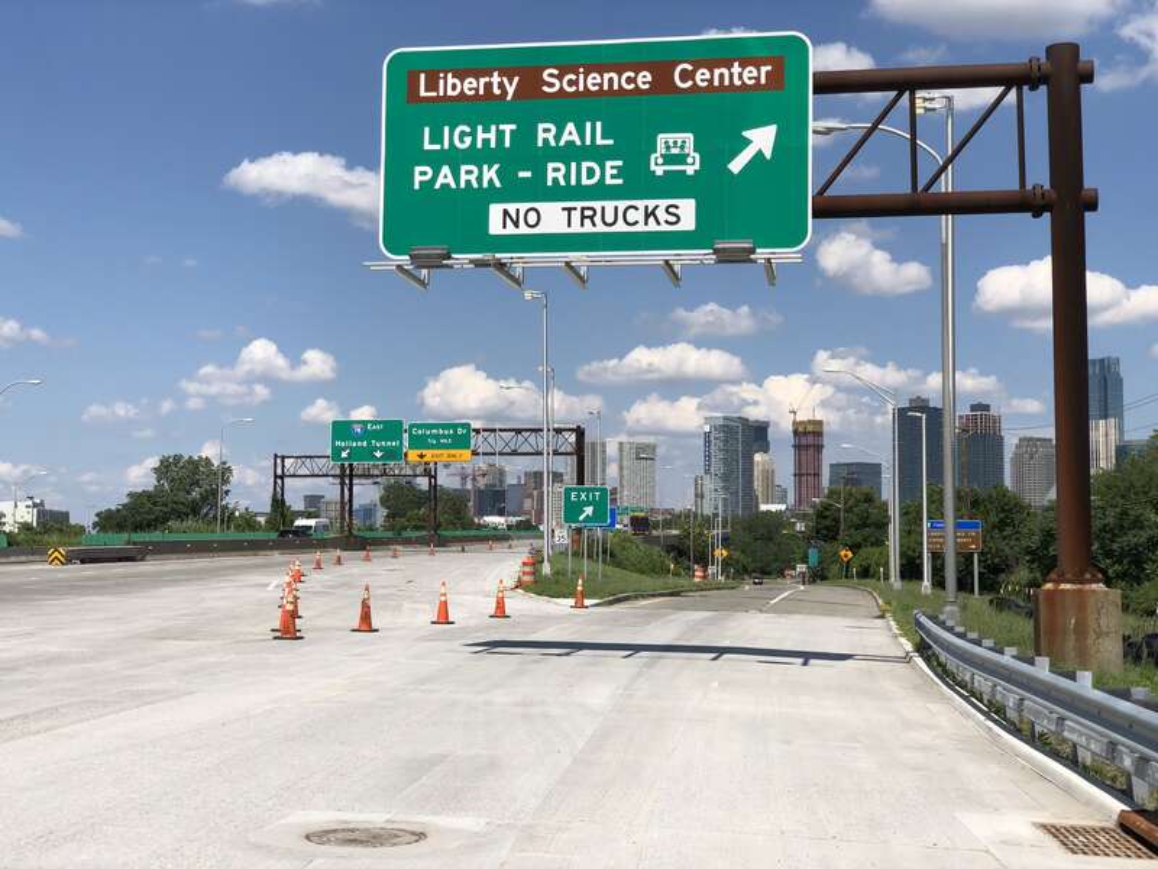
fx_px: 1740
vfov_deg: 28.0
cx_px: 579
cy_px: 434
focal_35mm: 52
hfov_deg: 36.8
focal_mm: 6
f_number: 2.4
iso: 16
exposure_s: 1/1946
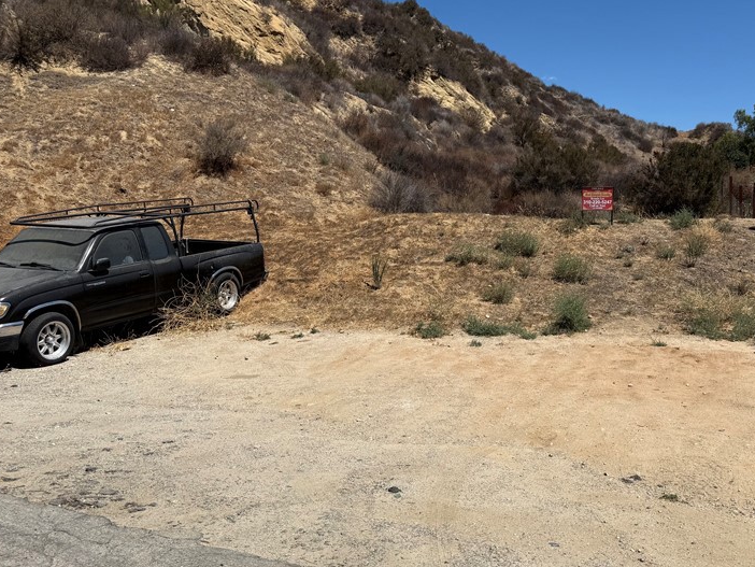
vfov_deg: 40.7
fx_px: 764
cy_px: 274
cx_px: 502
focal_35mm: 35
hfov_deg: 51.6
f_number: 1.78
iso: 80
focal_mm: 6.76
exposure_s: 1/8130
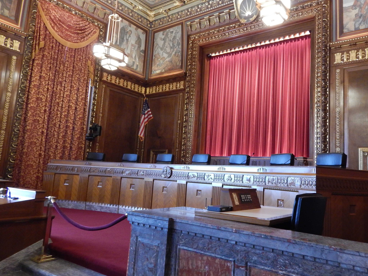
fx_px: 287
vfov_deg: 51.3
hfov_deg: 65.1
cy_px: 132
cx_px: 205
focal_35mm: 27
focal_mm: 4
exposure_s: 1/13
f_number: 3
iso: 400
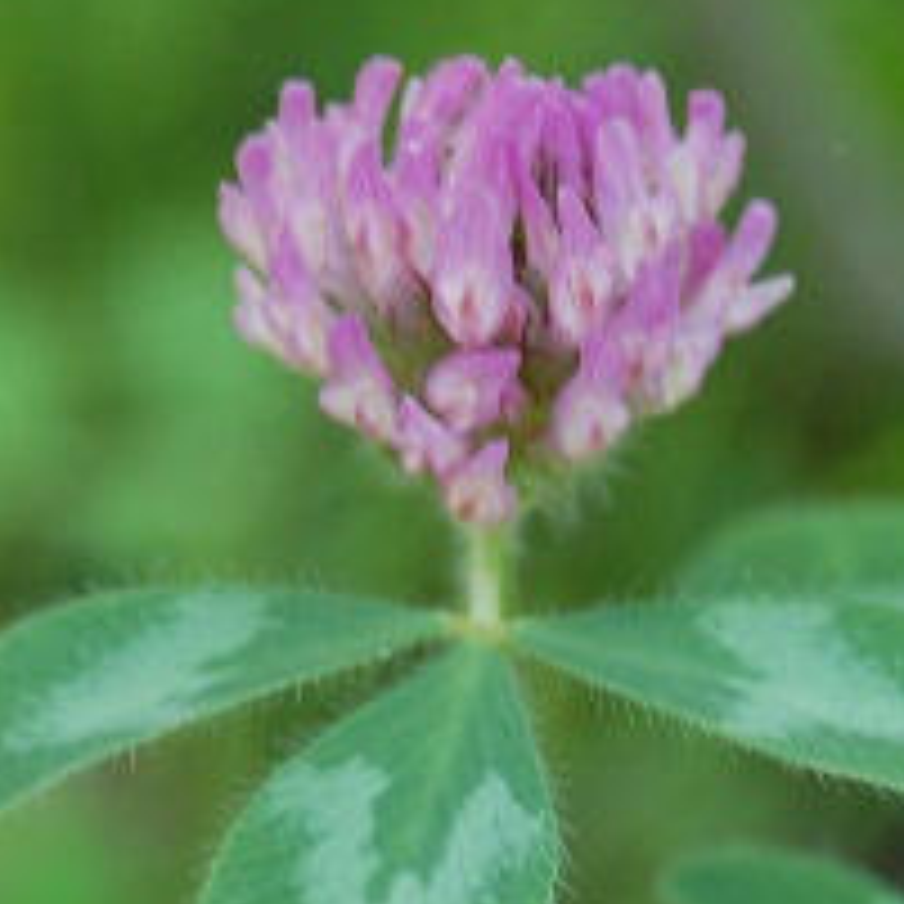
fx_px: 6183
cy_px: 481
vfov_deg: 8.4
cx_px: 553
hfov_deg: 8.4
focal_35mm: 209
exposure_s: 1/60
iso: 400
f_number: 5.6
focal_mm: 55
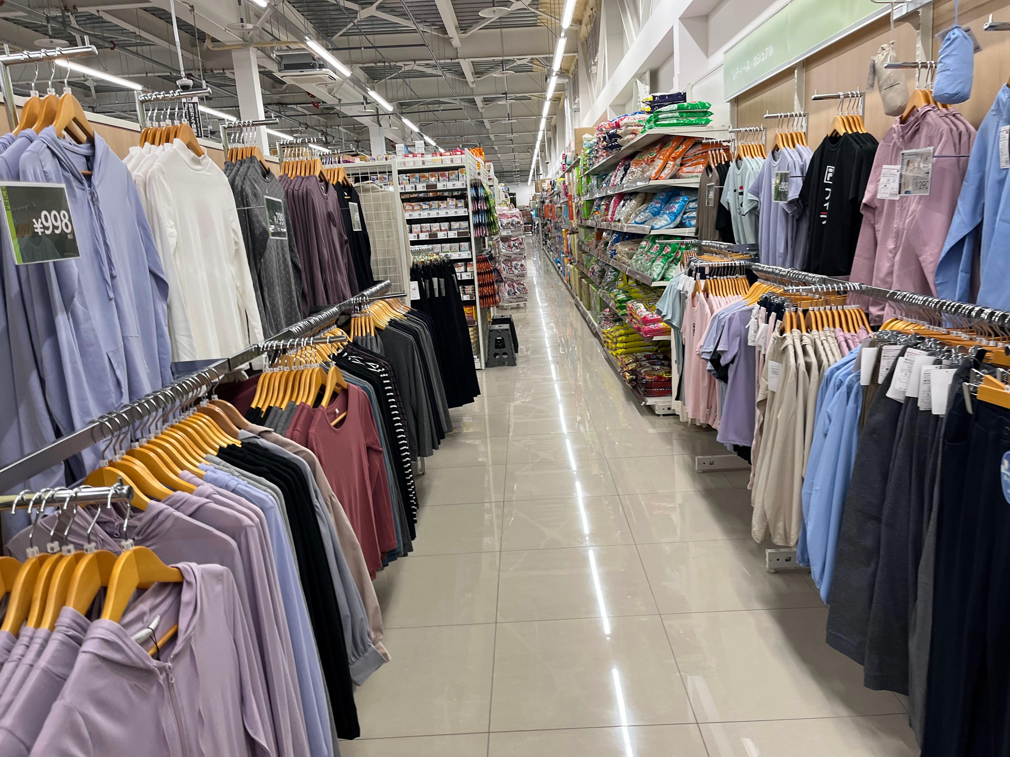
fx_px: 759
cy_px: 378
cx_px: 505
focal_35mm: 26
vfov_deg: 53.1
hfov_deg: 67.3
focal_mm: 5.1
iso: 125
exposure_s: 1/111
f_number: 1.6
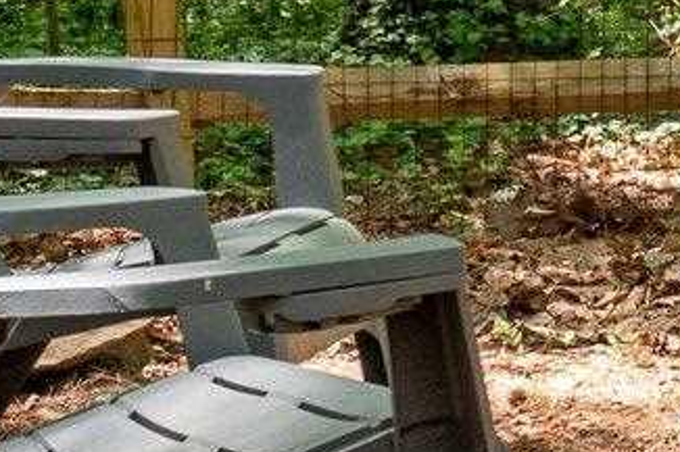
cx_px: 1310
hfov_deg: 10.8
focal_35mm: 176
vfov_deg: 7.7
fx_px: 3323
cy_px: -33
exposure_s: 1/120
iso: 100
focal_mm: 10.26
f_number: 4
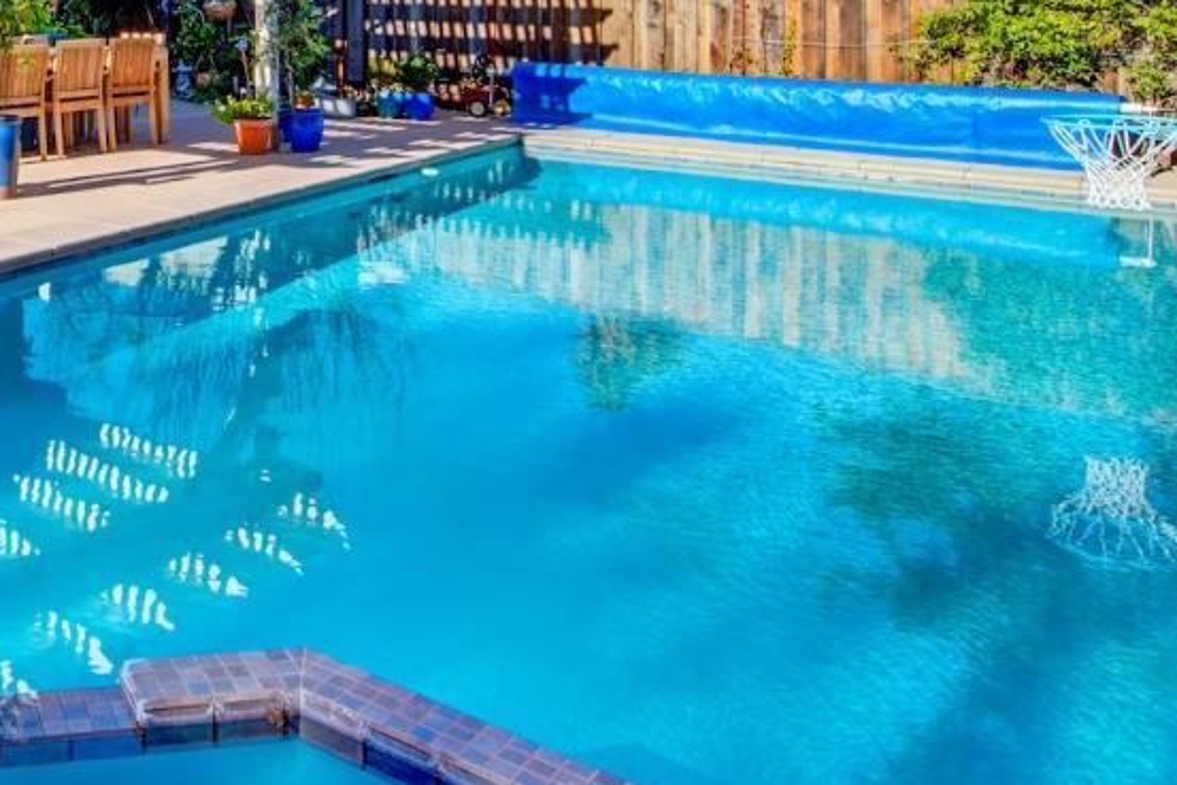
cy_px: -30
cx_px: -21
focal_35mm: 38
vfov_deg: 31.9
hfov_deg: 43.0
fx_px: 1243
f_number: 14
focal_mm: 14
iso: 100
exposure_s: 1/40
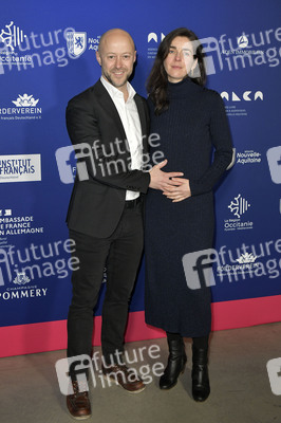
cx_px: 140
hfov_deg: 31.8
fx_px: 493
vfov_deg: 46.4
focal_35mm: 42
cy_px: 212
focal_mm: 42
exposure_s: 1/200
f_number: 5.6
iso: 2000
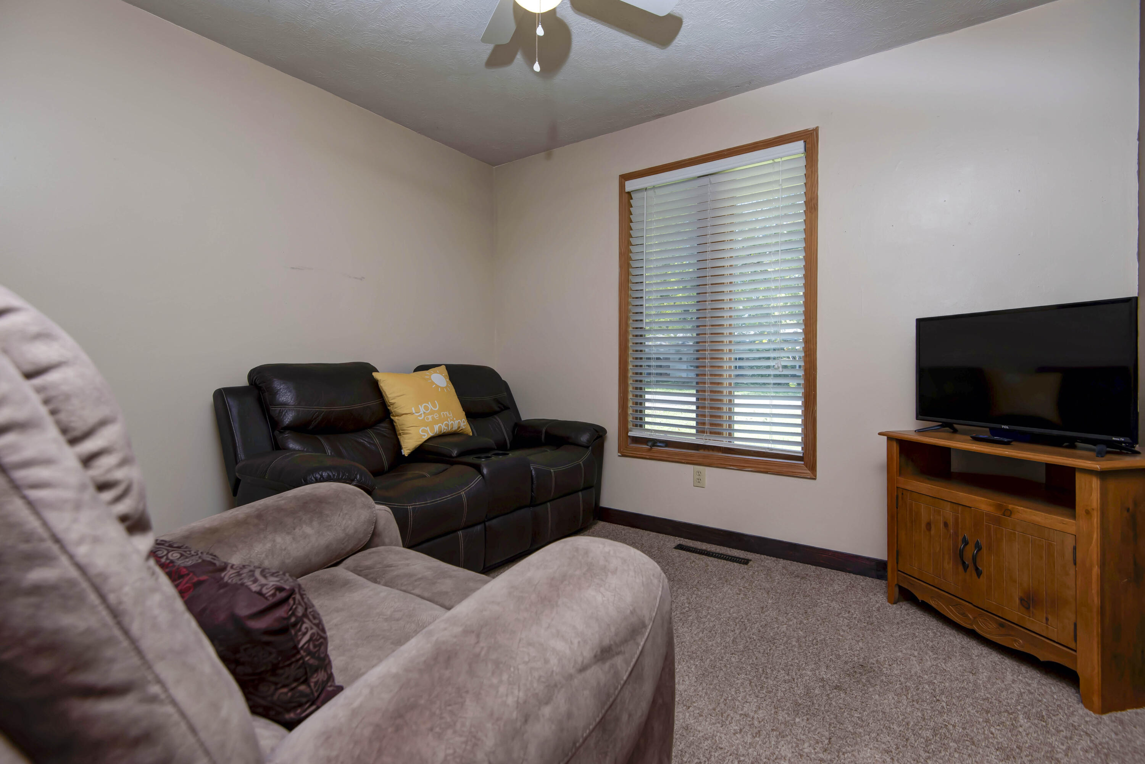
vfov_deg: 73.8
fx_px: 509
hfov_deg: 96.7
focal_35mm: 16
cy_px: 382
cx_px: 572
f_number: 6.3
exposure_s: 1/160
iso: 320
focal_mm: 16
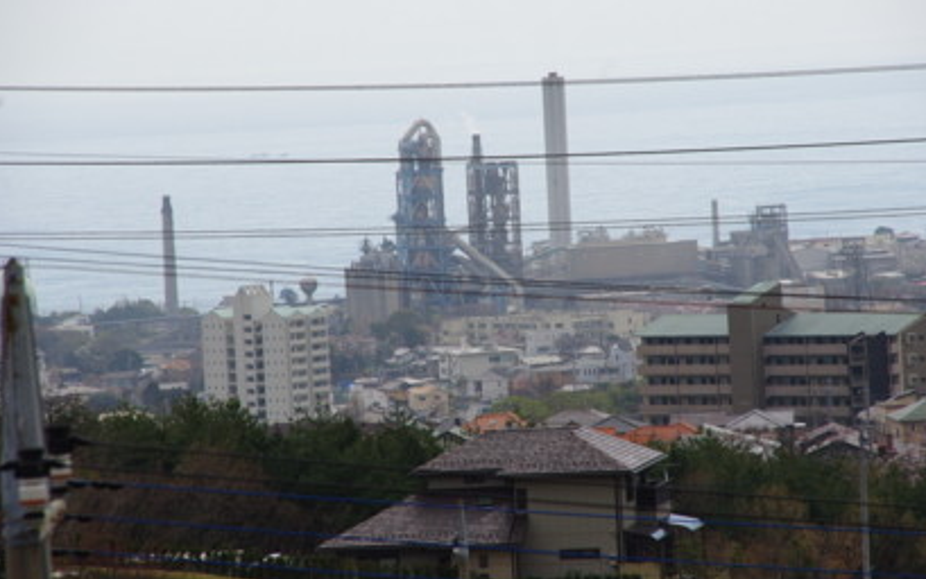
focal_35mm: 223
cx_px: 500
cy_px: 292
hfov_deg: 9.4
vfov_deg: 5.9
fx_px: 5630
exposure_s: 1/350
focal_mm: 133
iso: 100
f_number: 8
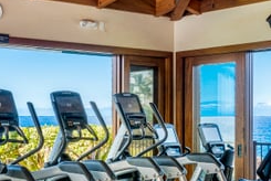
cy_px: 141
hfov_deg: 28.6
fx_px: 467
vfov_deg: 21.7
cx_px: -44
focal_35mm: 62
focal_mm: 19
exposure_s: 1/1000
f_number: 8
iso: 320
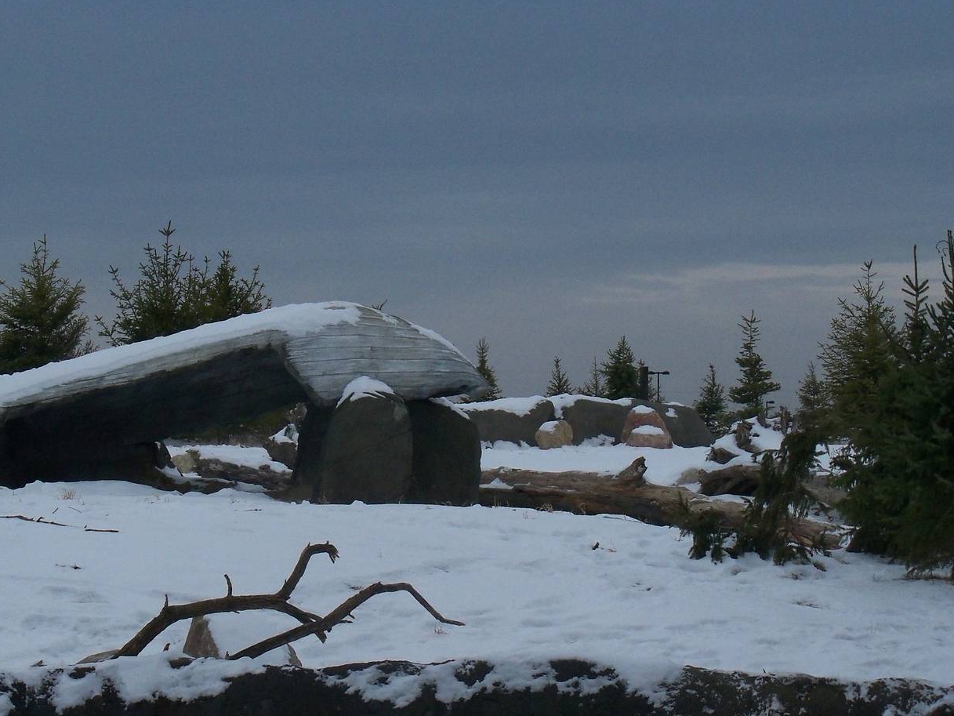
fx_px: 2536
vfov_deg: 16.0
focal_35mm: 92
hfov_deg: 21.3
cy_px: 466
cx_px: 397
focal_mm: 12.3
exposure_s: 1/1250
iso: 200
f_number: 4.1
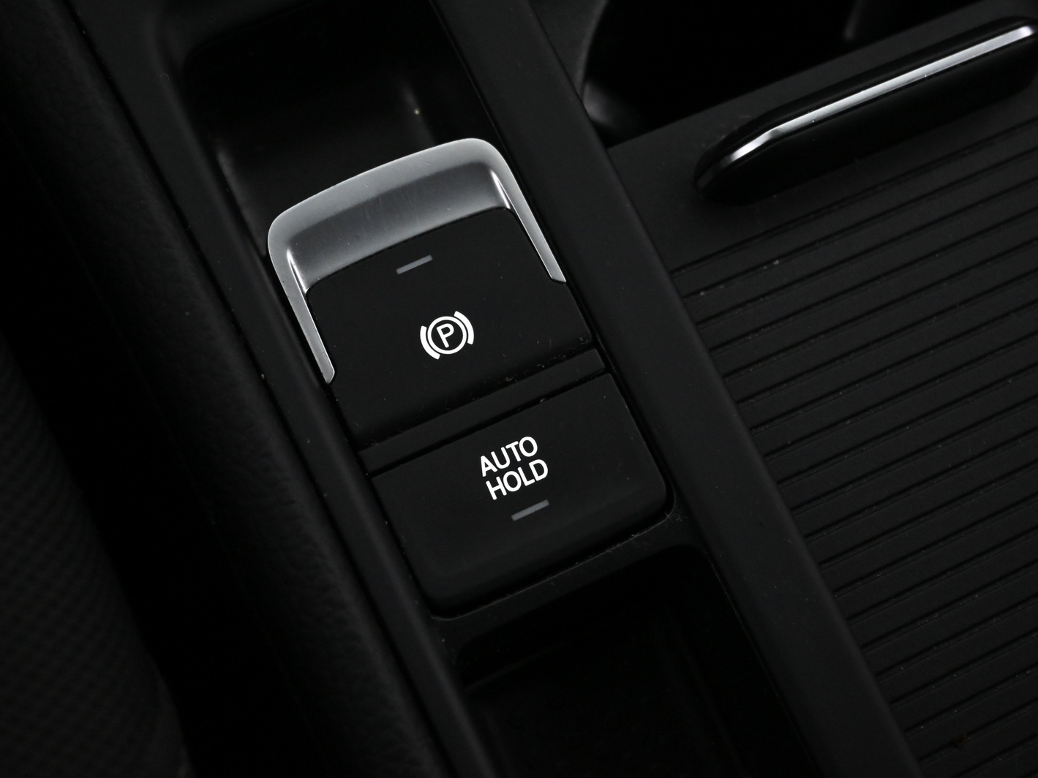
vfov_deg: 26.1
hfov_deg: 34.3
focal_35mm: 56
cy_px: 392
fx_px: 1679
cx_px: 469
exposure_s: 1/50
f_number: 5
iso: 3200
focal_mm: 34
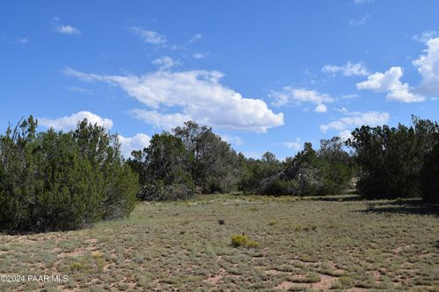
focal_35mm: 40
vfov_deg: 33.0
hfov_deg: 47.9
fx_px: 494
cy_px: 146
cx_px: 220
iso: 200
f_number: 11
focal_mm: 27
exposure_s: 1/500
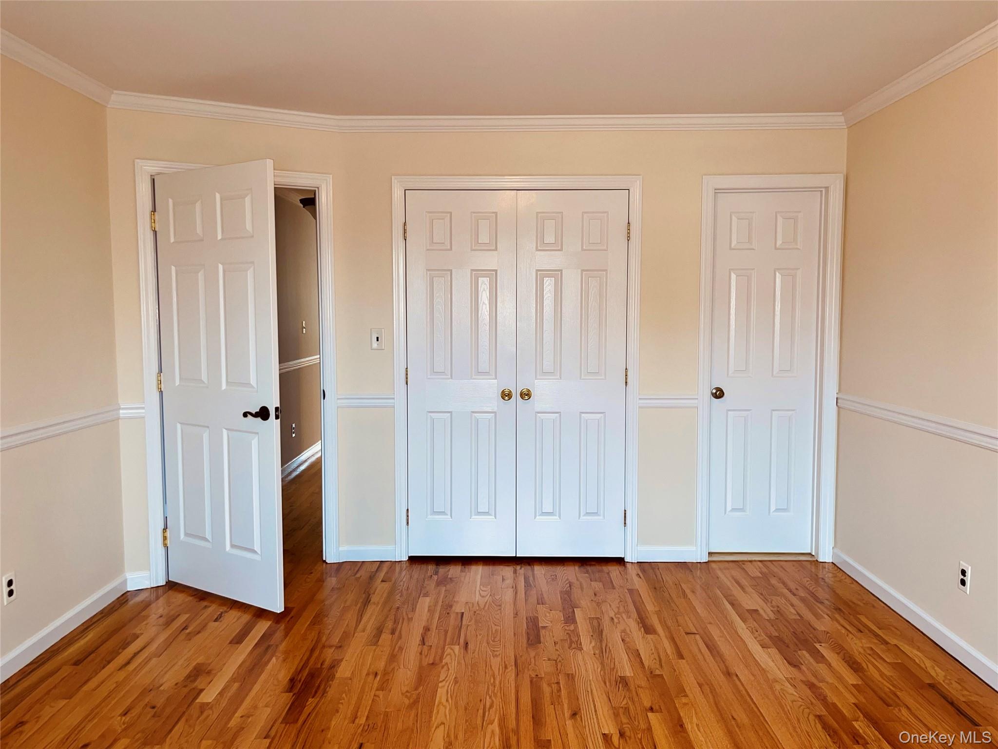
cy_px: 374
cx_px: 499
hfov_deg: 69.4
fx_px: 721
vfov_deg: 54.9
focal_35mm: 25
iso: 40
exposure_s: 1/23
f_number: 1.6
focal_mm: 5.1
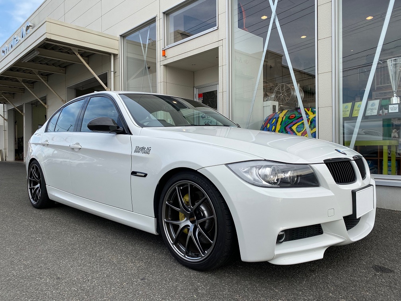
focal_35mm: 26
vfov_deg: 53.1
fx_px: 301
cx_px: 200
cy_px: 150
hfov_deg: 67.3
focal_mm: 4.25
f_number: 1.8
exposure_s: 1/1147
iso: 32
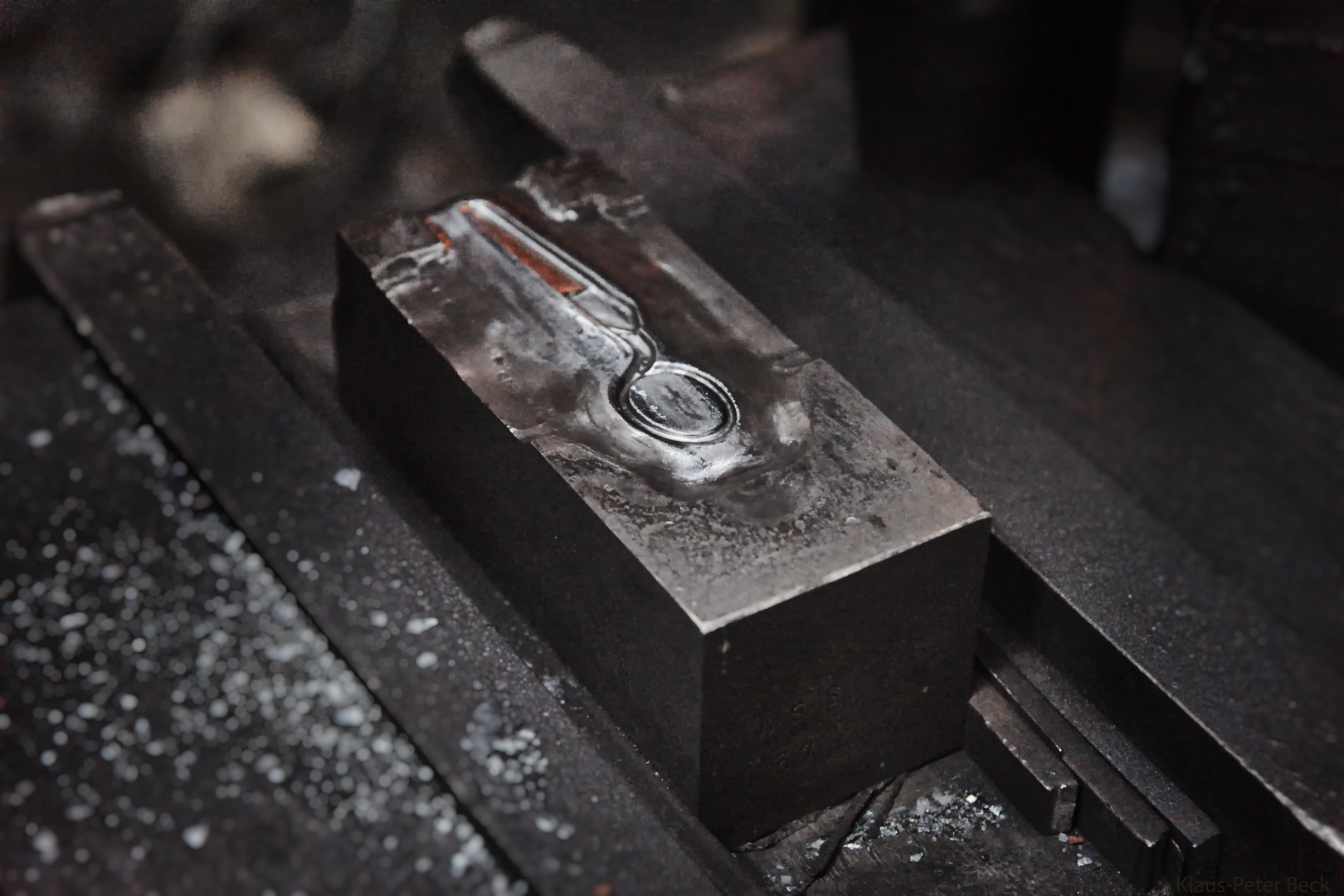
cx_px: 672
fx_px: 2800
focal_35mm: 75
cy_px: 448
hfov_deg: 27.0
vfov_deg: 18.2
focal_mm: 50
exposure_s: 1/640
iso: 16000
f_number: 2.8
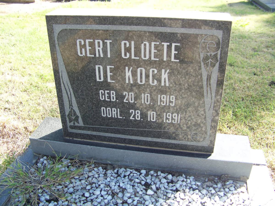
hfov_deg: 51.4
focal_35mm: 36
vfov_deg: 39.7
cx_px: 138
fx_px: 286
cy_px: 103
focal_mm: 5.85
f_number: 2.8
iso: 64
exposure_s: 1/160
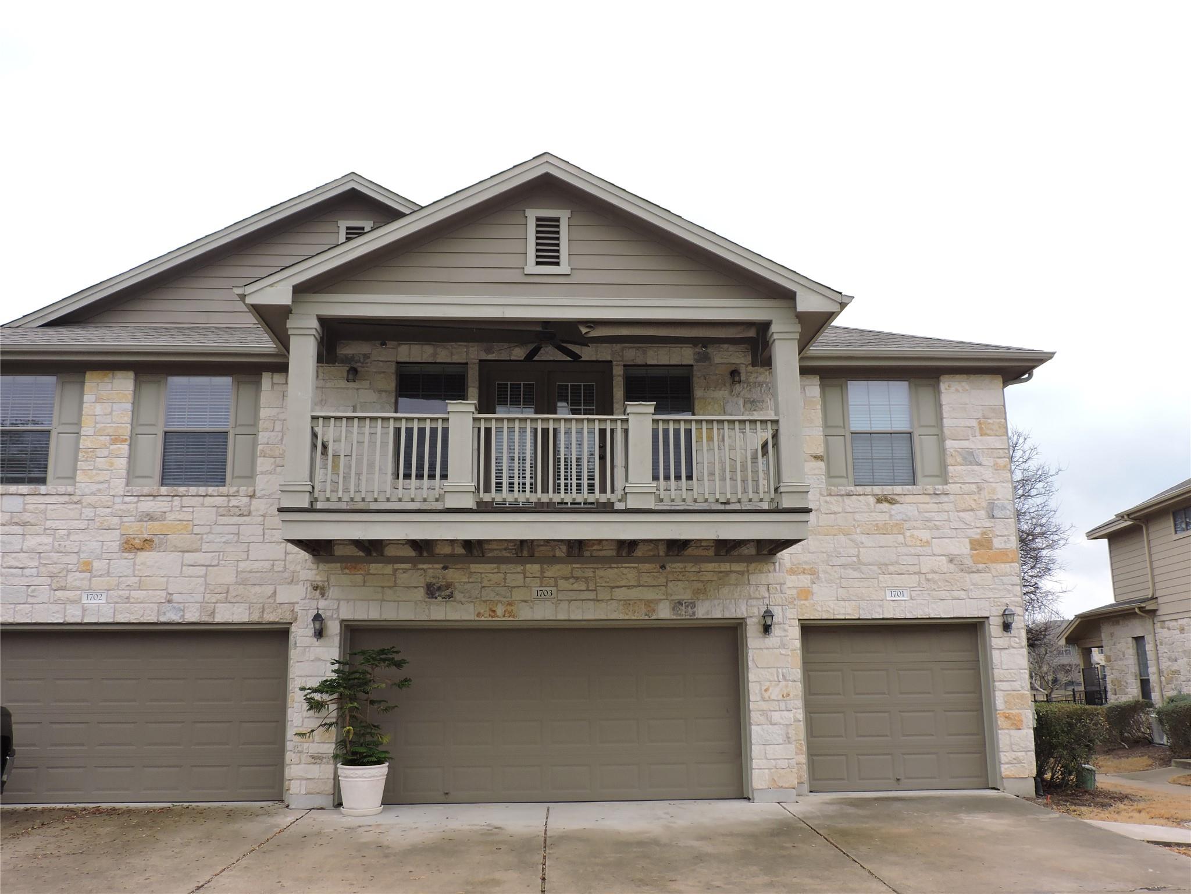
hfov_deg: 55.4
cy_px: 447
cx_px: 596
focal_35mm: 33
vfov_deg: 42.9
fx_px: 1135
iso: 125
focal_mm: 5.9
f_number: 3.2
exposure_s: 1/500
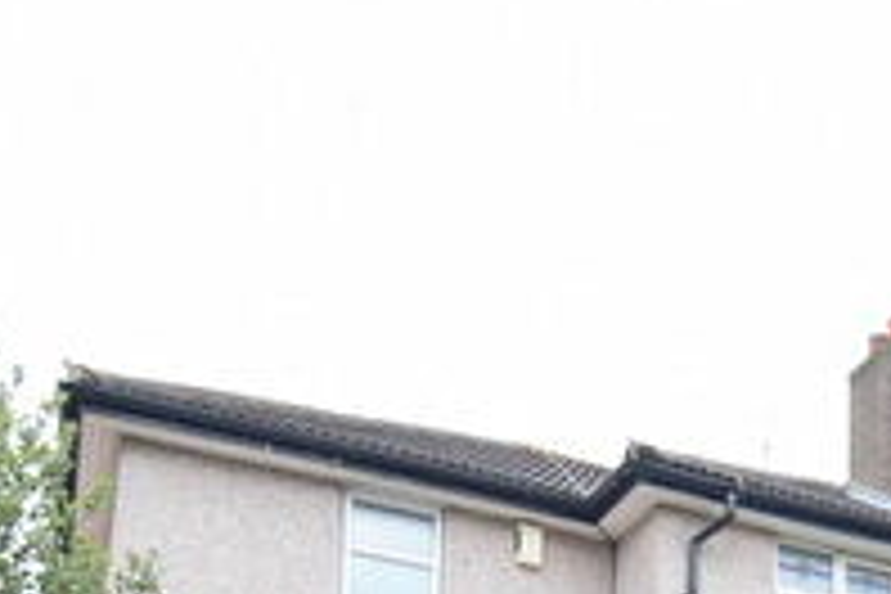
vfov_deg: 19.9
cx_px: 842
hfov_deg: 34.8
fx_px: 1312
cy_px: 1019
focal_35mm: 53
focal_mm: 10
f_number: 5.6
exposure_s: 1/125
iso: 400
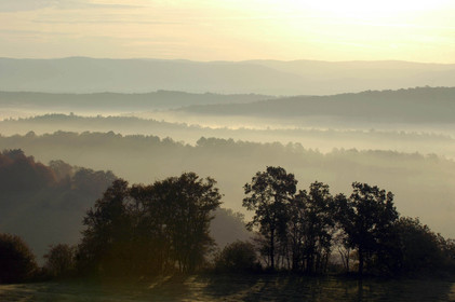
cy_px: 151
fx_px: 1478
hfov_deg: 17.5
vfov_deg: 11.7
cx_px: 228
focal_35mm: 117
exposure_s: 1/400
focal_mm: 78
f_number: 10
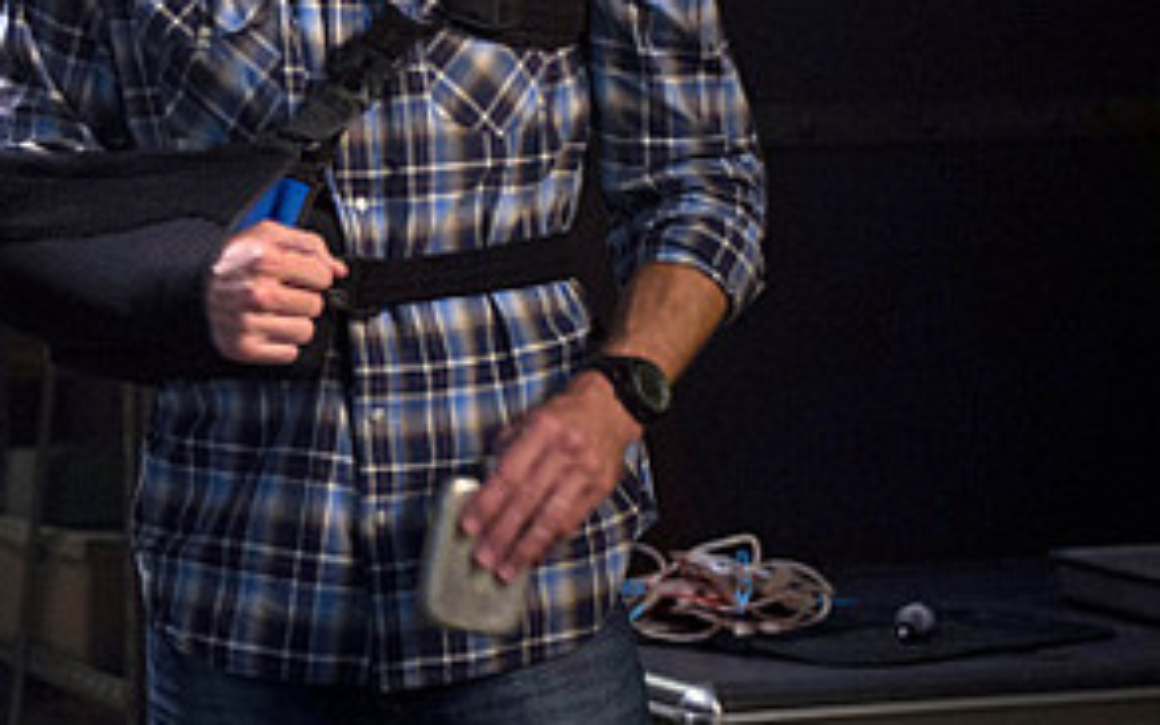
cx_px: 154
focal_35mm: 157
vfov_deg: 8.3
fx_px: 4962
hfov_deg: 13.2
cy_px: 317
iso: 2000
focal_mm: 58
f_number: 2.8
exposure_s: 1/100
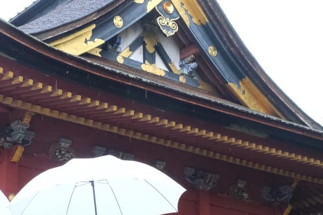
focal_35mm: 78
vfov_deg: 17.1
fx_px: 700
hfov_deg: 25.2
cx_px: 34
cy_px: 216
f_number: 8
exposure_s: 1/200
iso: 1600
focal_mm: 22.3
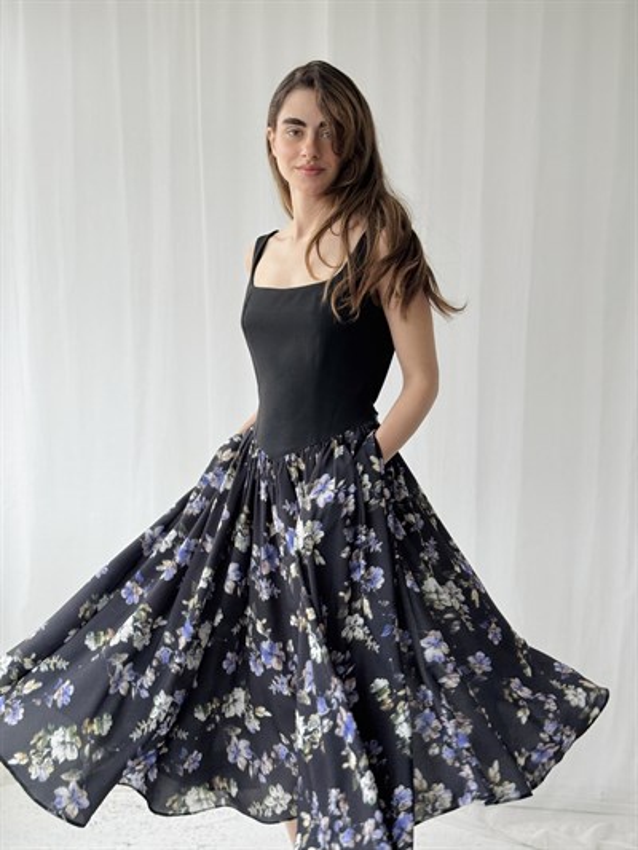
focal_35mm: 48
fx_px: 1179
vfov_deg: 39.6
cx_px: 319
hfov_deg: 30.3
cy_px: 425
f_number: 1.78
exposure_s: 1/345
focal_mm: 6.76
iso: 64
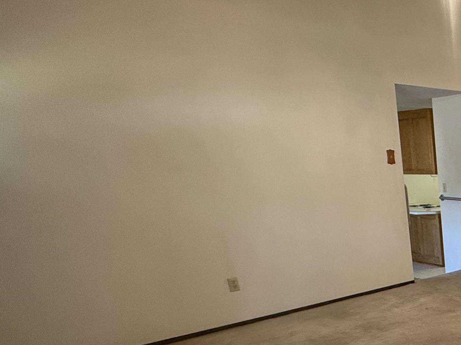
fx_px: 479
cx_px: 576
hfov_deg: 36.7
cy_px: 289
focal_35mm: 36
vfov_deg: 37.8
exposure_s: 1/120
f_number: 2.2
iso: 400
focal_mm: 2.22
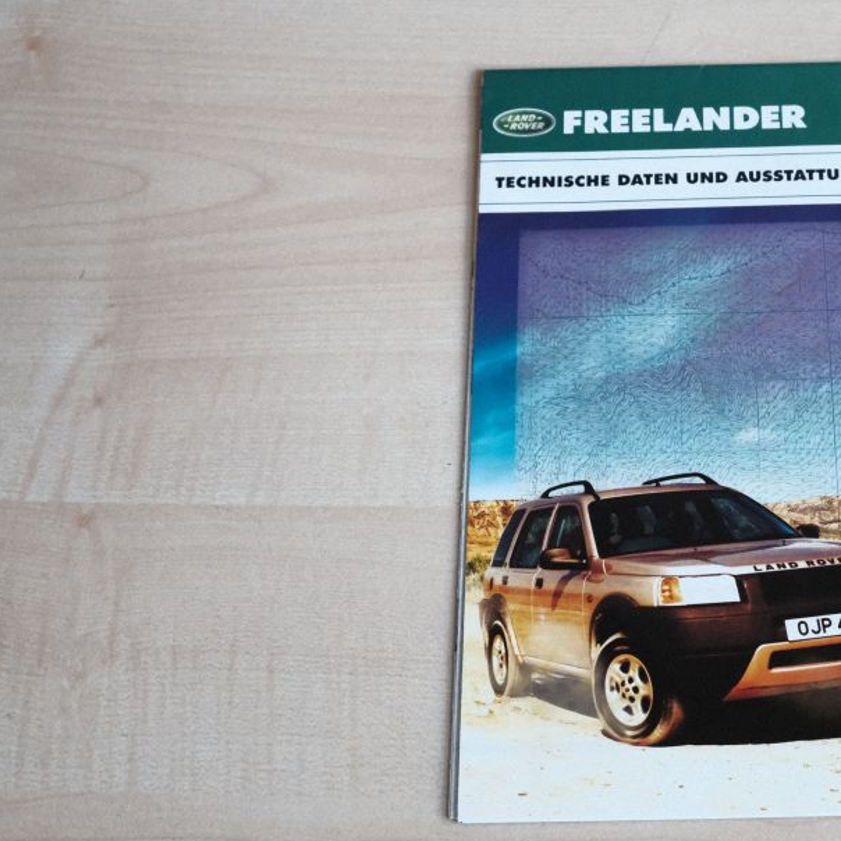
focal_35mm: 53
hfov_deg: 31.3
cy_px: 440
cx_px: 686
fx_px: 1457
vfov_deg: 32.2
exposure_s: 1/340
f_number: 5.6
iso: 6400
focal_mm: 25.4
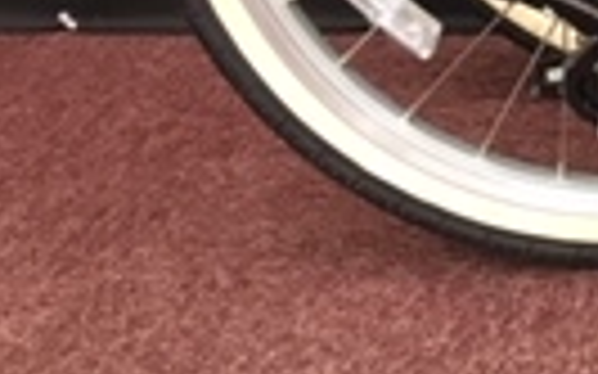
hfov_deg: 12.0
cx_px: 1322
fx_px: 2411
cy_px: -369
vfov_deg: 8.4
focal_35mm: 148
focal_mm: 4.15
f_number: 2.2
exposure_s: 1/30
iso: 80
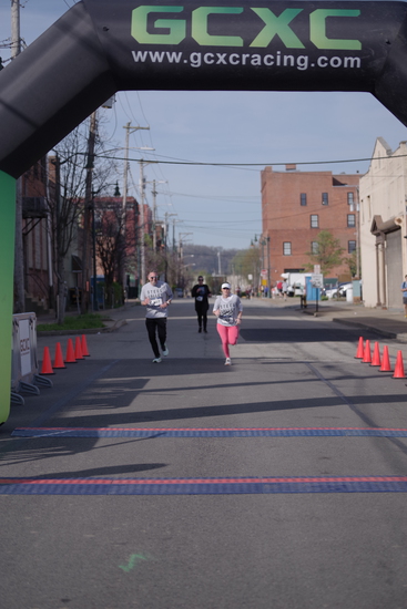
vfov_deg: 24.5
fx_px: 1407
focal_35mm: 83
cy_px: 304
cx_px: 204
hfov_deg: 16.5
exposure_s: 1/4000
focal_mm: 83
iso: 200
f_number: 2.8
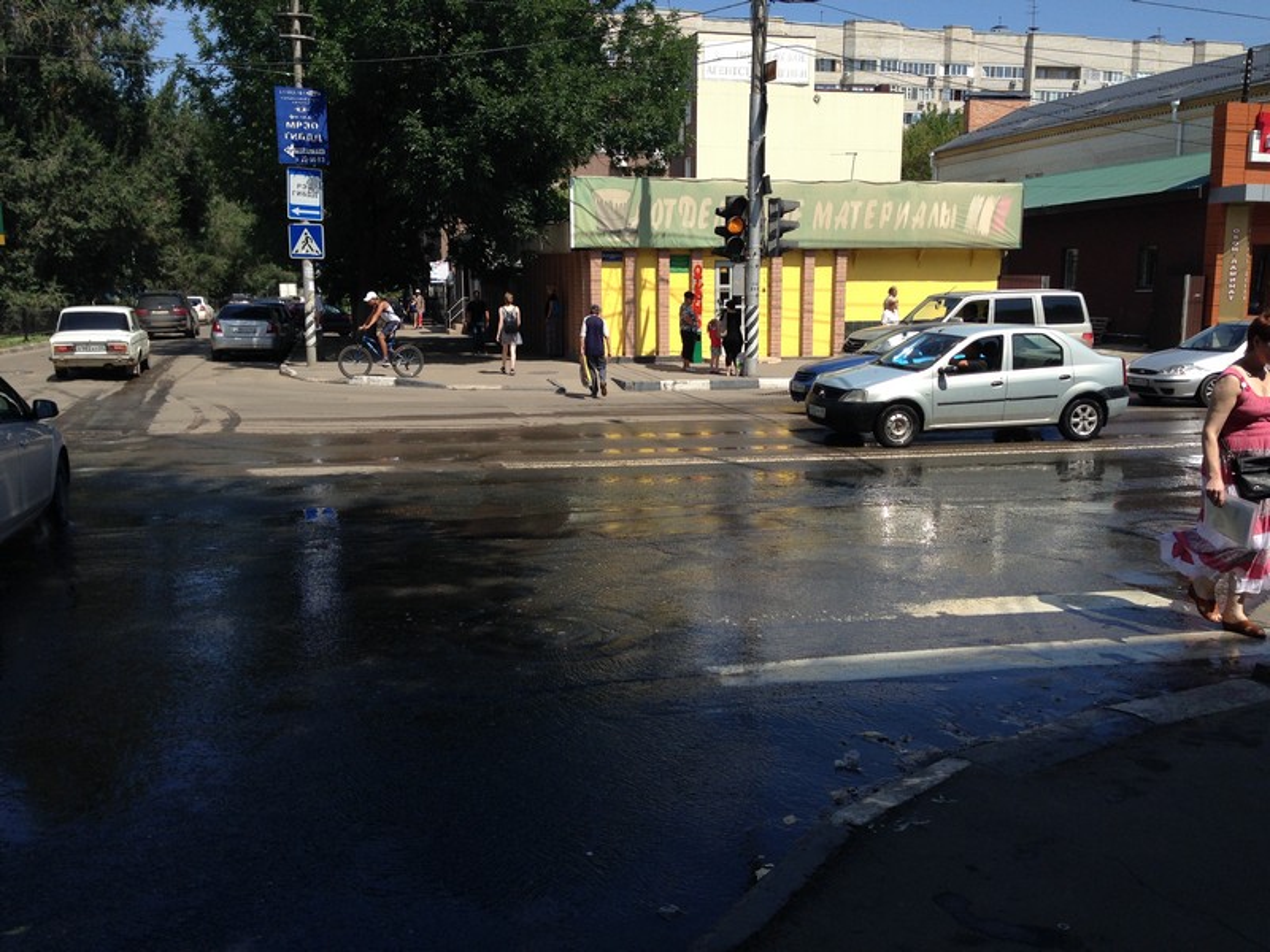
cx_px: 635
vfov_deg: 42.9
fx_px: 1211
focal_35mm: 33
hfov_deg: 55.4
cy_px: 476
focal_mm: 4.12
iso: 50
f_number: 2.4
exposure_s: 1/1466
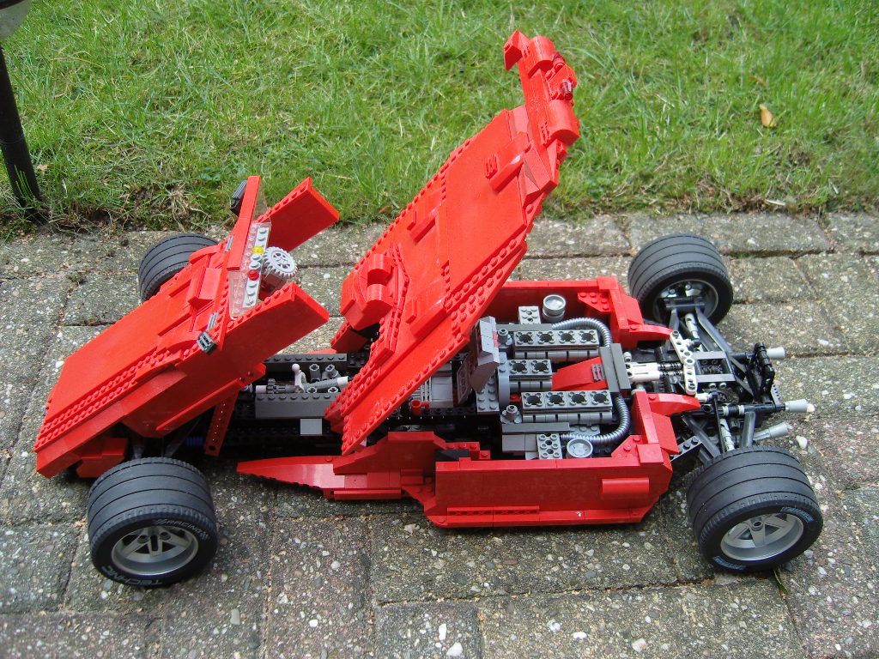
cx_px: 440
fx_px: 863
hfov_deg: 54.0
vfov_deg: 41.8
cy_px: 330
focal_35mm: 34
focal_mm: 7.3
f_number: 2.8
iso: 100
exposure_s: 1/250
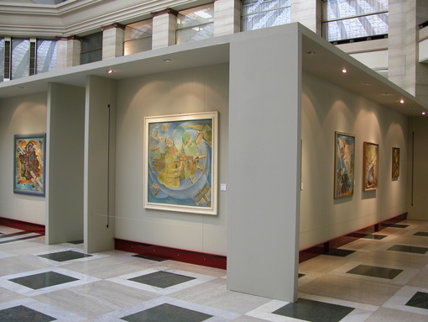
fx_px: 433
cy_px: 161
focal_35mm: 35
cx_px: 214
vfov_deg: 40.7
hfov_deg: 52.6
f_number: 2.8
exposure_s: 1/4.4
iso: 100
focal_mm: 8.9
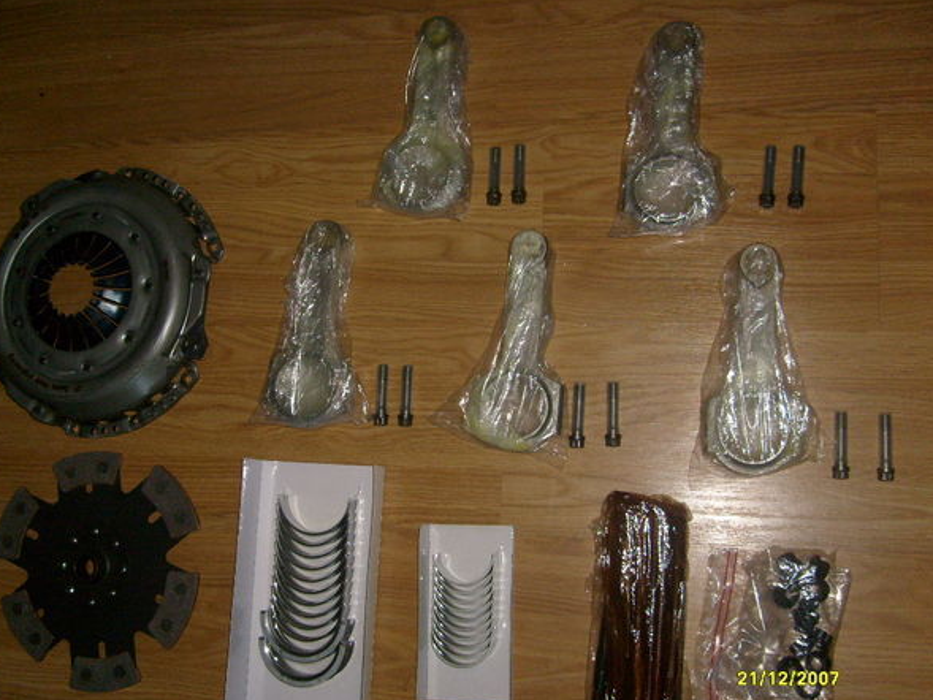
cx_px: 432
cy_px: 377
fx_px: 1024
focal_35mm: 38
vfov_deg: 37.7
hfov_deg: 48.9
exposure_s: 1/45
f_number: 2.8
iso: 100
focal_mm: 5.8
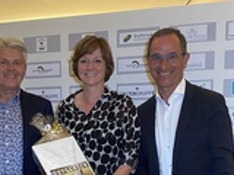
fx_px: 439
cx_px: 79
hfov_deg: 29.6
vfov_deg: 21.3
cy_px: 198
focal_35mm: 65
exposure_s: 1/33
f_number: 1.8
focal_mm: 4.25
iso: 640
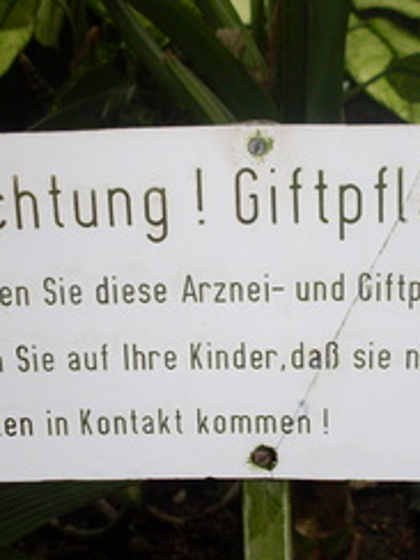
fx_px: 1262
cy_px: 306
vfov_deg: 25.0
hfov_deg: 18.9
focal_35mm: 78
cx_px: 269
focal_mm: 6.3
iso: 100
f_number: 2.8
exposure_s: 1/45
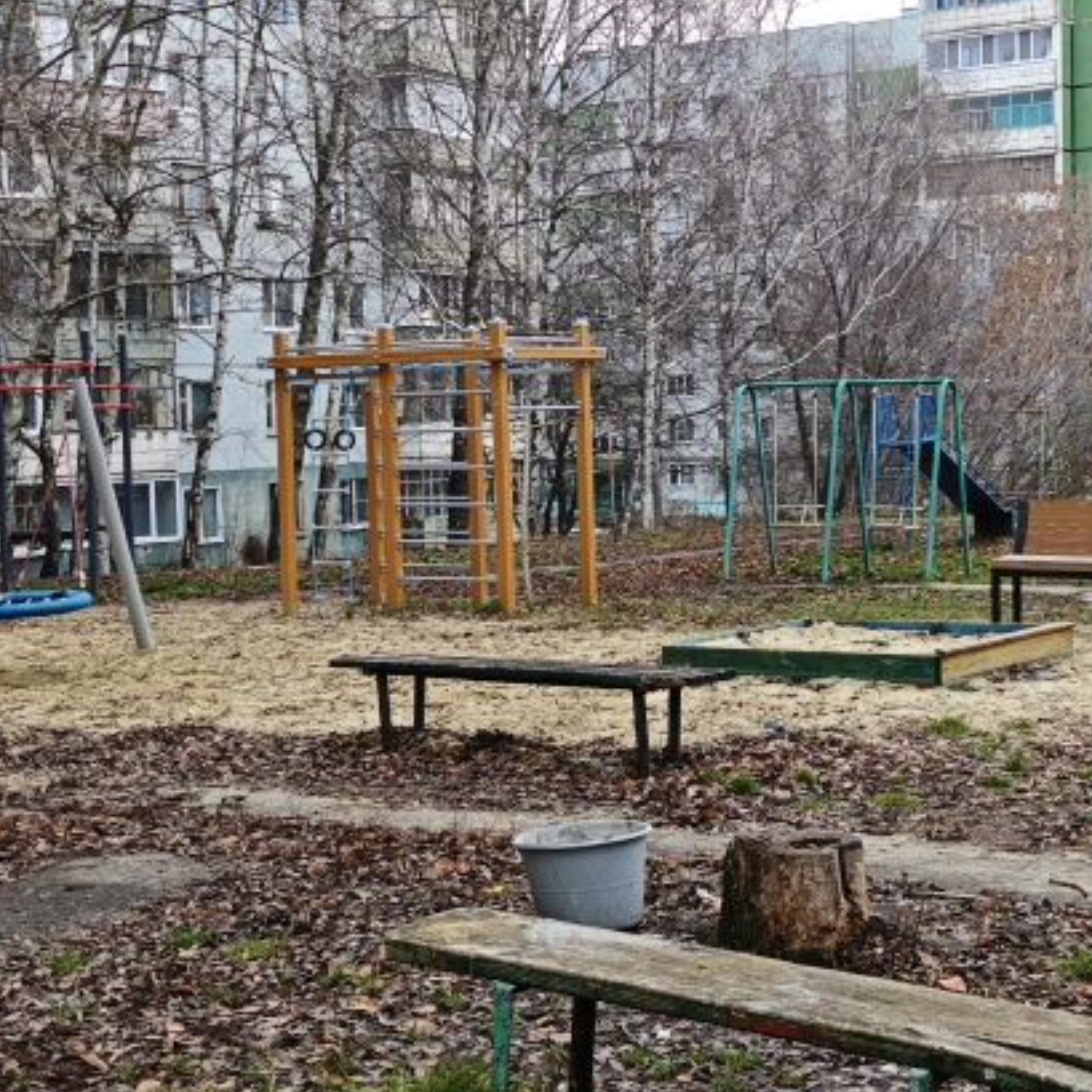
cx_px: 545
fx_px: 2213
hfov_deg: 27.7
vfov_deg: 27.7
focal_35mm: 62
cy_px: 550
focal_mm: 6.55
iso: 50
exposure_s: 1/110
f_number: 1.62
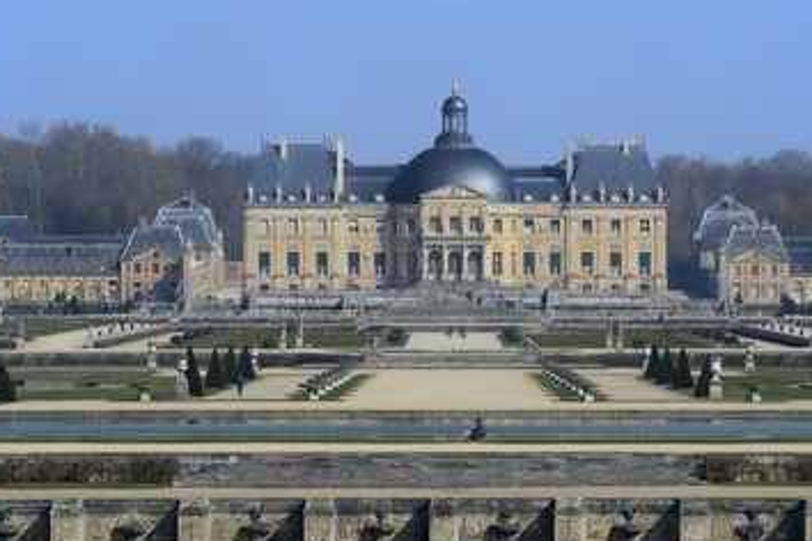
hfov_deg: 10.8
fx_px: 4285
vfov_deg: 7.2
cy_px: 307
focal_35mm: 190
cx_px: 454
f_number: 11
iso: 100
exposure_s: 1/250
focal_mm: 160
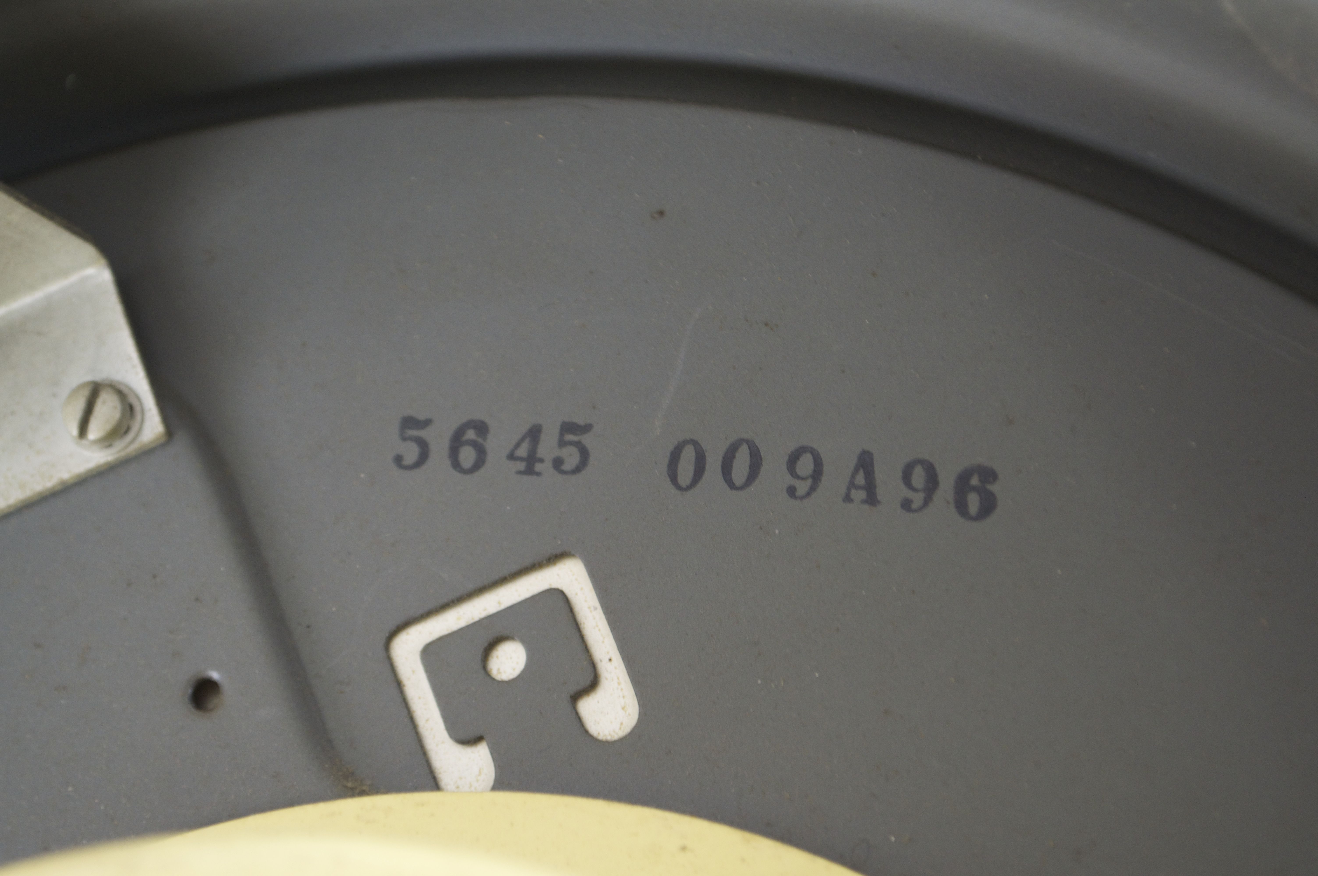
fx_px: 3018
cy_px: 438
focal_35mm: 82
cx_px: 659
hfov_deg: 24.6
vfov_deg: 16.5
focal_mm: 55
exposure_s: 1/15
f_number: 5.6
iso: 560
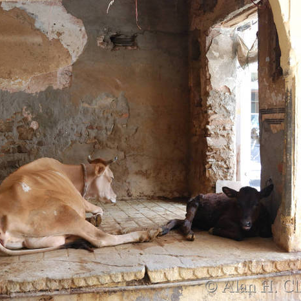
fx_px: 453
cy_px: 150
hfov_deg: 36.7
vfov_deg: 36.8
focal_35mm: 46
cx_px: 130
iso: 560
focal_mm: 24
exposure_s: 1/30
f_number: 3.8
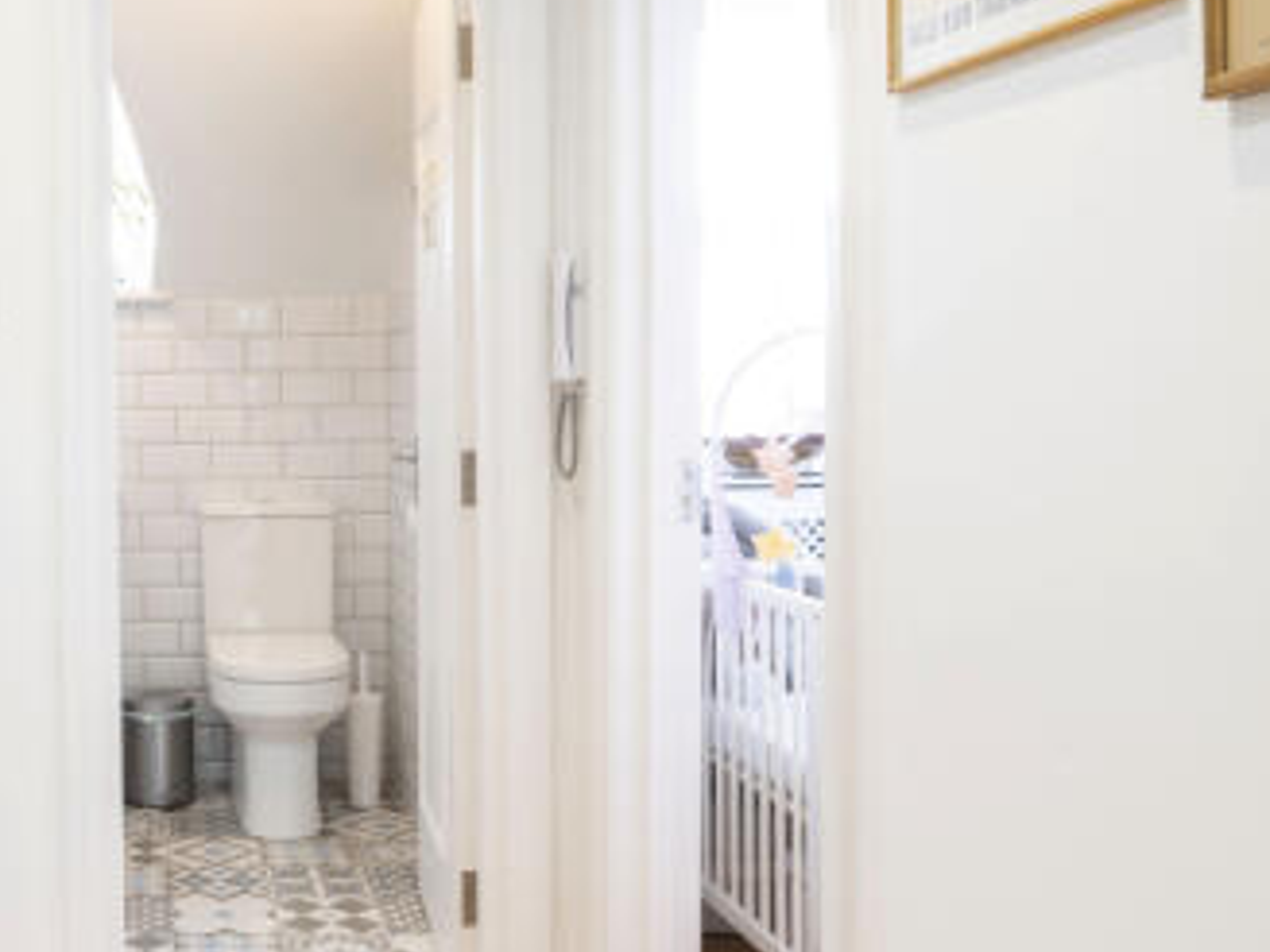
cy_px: 420
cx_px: 50
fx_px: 1541
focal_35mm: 42
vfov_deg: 34.3
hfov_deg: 40.2
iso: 200
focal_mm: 14
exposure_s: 1
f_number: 16
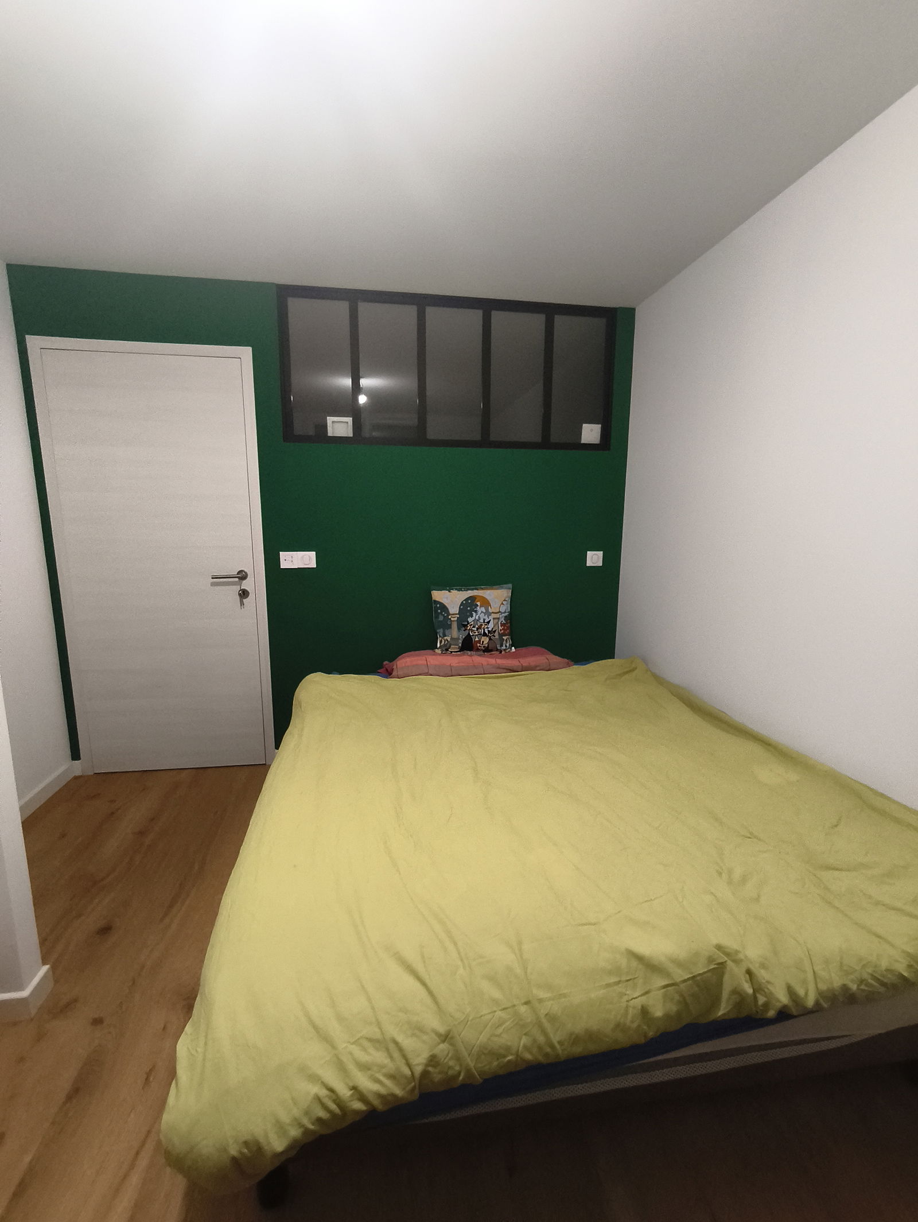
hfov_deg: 81.8
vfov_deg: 98.1
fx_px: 530
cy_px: 611
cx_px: 459
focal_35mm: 15
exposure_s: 1/33.3
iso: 400
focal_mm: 1.65
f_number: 2.2
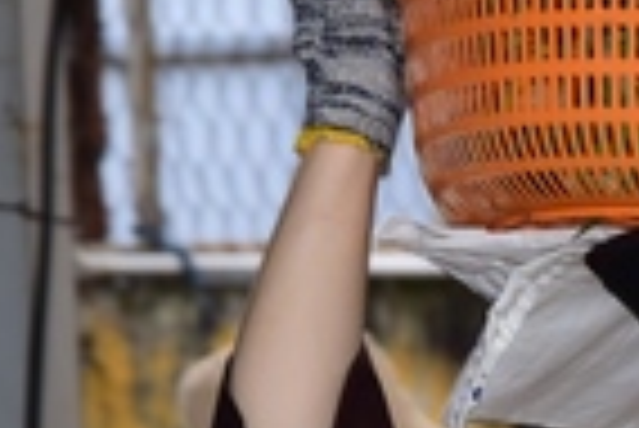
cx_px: 832
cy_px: 554
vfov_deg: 2.9
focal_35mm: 481
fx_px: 8546
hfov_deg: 4.3
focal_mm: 105
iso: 500
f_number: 6.3
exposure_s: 1/100
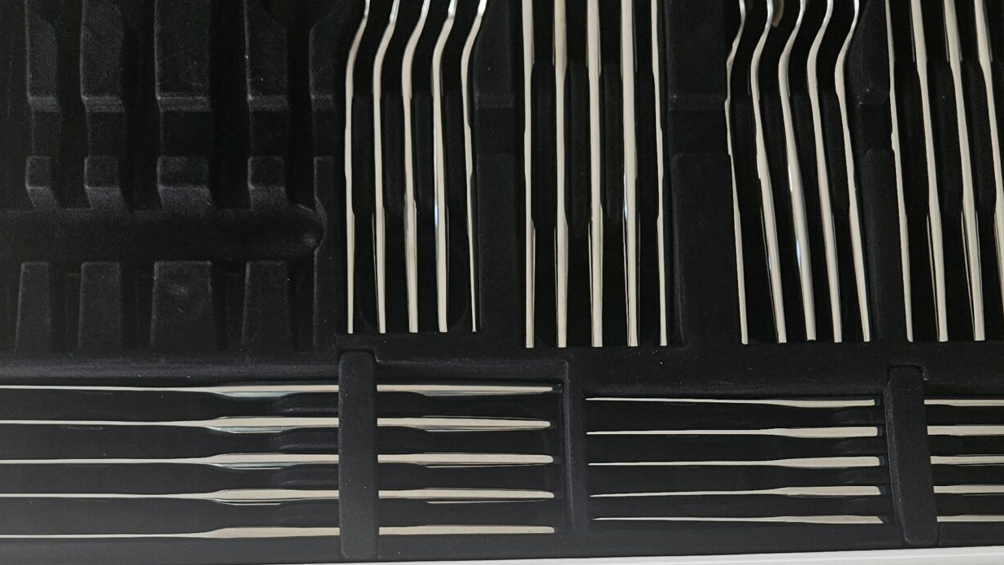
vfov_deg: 21.9
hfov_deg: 39.9
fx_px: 1384
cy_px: 614
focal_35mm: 52
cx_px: 529
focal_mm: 5.4
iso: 50
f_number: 1.8
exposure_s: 1/120
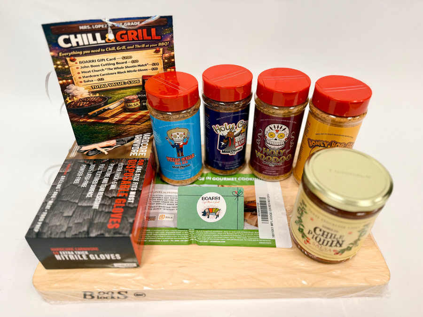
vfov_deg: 56.8
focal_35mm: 24
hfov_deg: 71.6
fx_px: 293
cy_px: 158
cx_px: 212
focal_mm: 6.76
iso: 200
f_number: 1.78
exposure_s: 1/115
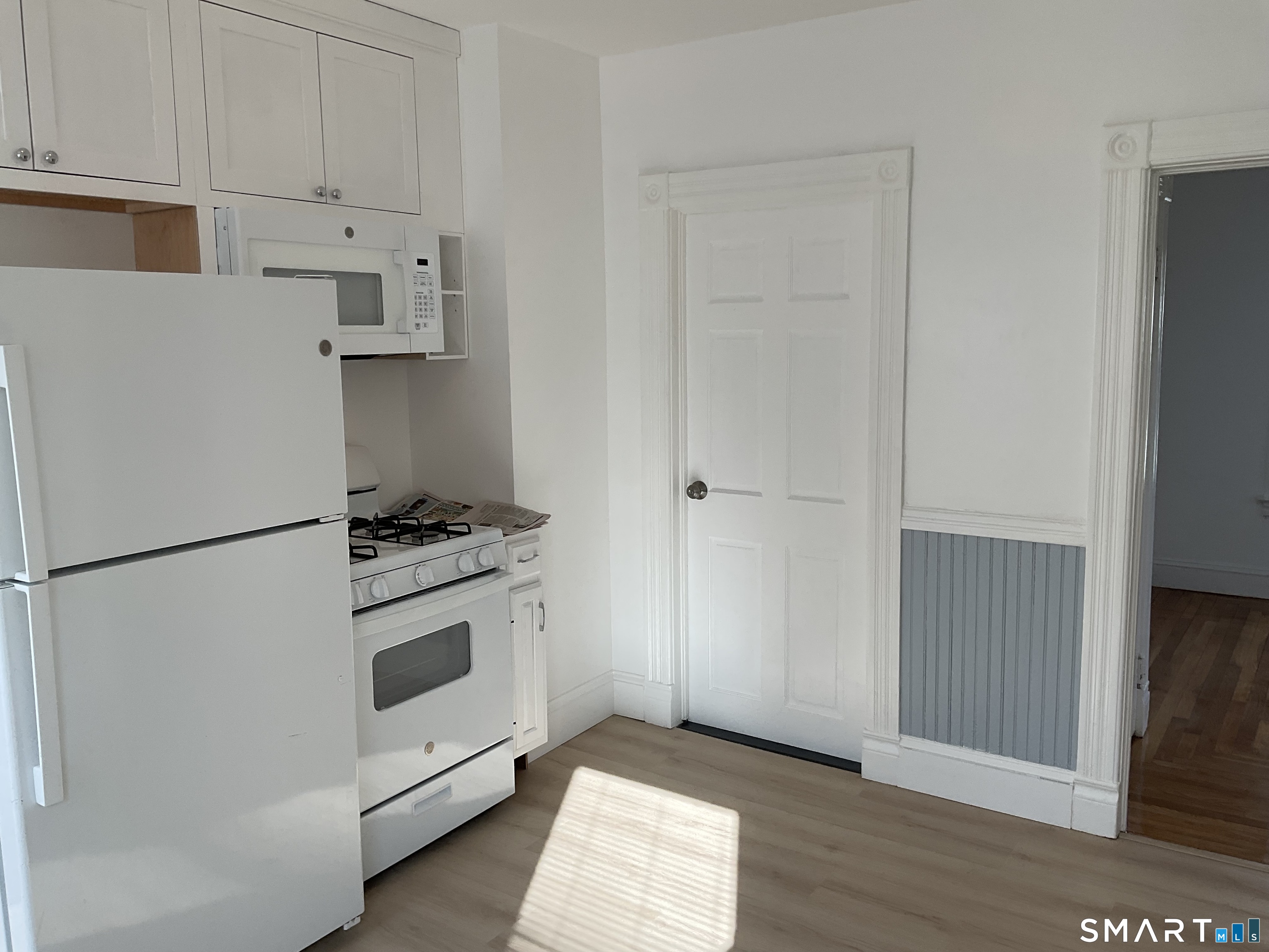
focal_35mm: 29
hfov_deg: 61.7
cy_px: 476
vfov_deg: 48.2
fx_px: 1063
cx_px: 634
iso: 16
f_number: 1.8
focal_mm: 3
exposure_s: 1/120
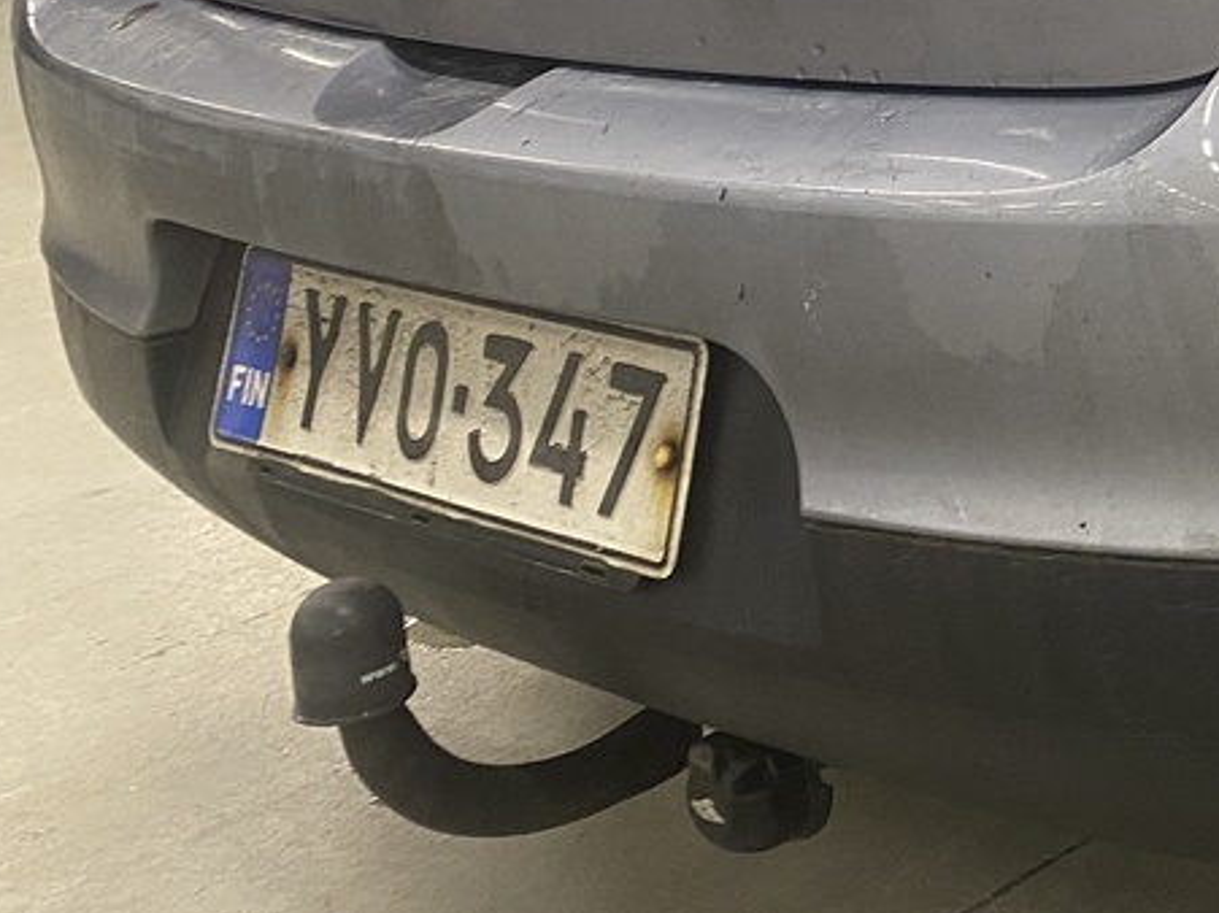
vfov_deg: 16.7
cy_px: -311
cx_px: 1773
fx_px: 2922
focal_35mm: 83
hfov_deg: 20.5
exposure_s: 1/50
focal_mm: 4.25
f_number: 1.8
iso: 80
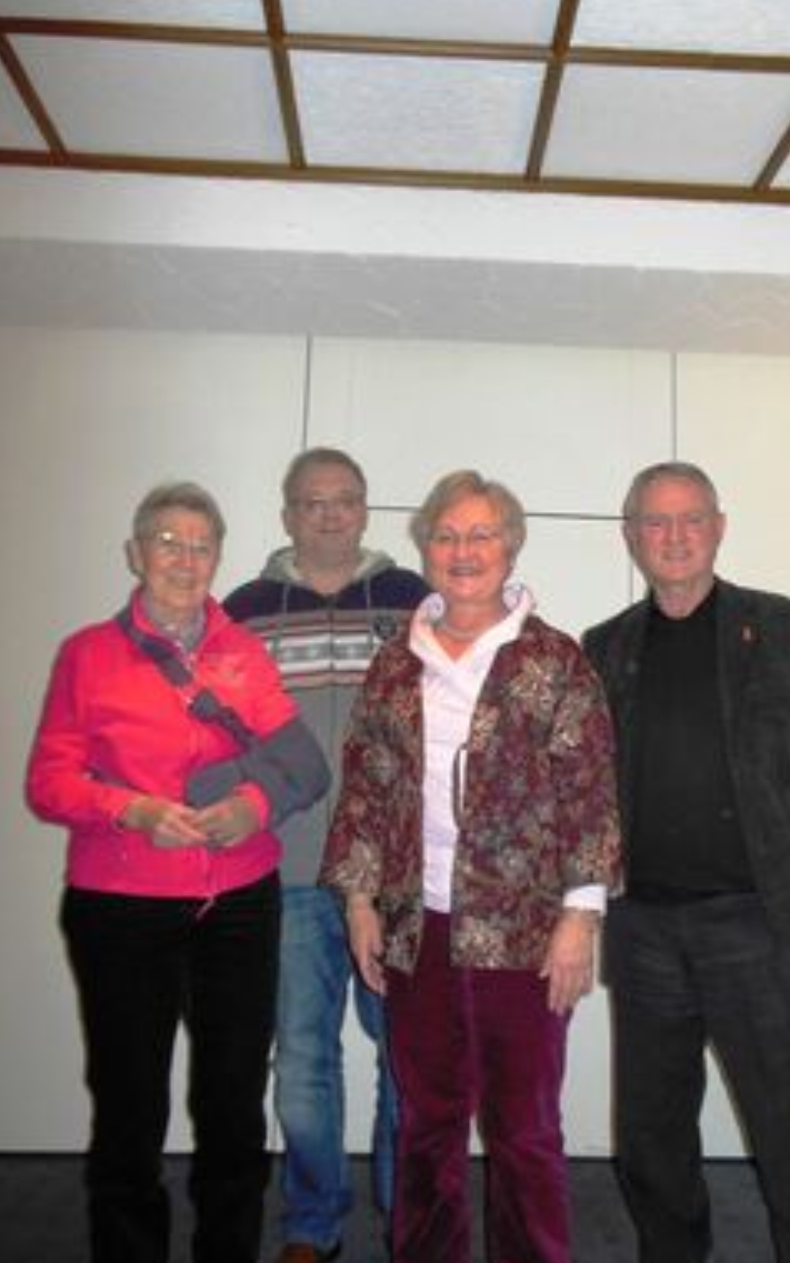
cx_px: 440
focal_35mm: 28
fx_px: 964
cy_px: 646
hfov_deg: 44.5
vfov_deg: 66.5
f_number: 3.2
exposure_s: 1/25
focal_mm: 4.5
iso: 200
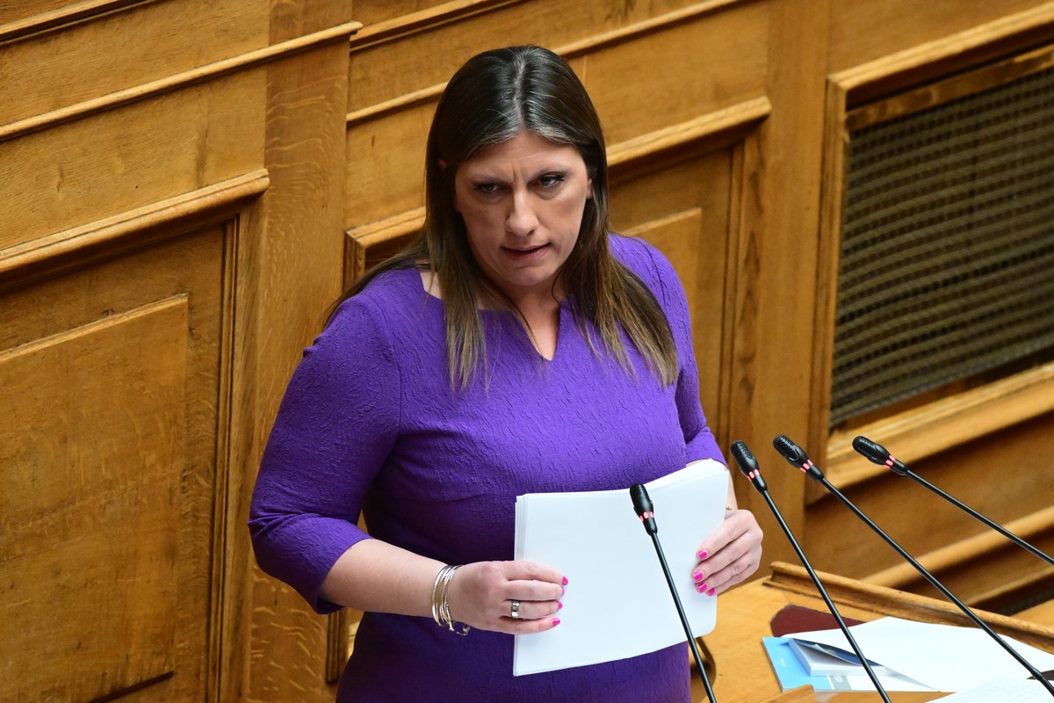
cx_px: 527
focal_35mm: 450
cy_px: 352
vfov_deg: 3.1
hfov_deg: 4.6
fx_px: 13174
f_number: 5
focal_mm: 300
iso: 8000
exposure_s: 1/400
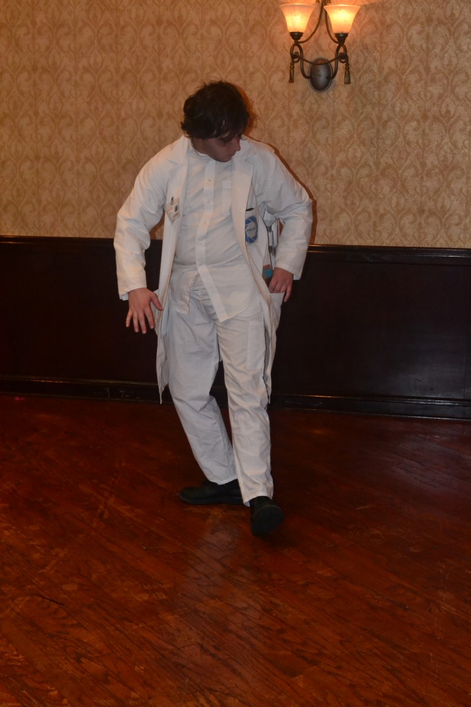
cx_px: 236
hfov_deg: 25.1
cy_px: 354
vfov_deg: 36.9
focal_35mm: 54
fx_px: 1060
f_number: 7.1
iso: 3200
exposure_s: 1/60
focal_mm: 36
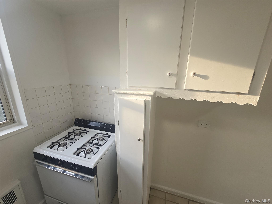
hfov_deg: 106.2
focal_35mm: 13
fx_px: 102
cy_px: 102
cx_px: 136
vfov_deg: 89.9
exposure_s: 1/120
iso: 64
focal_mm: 2.2
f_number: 2.2
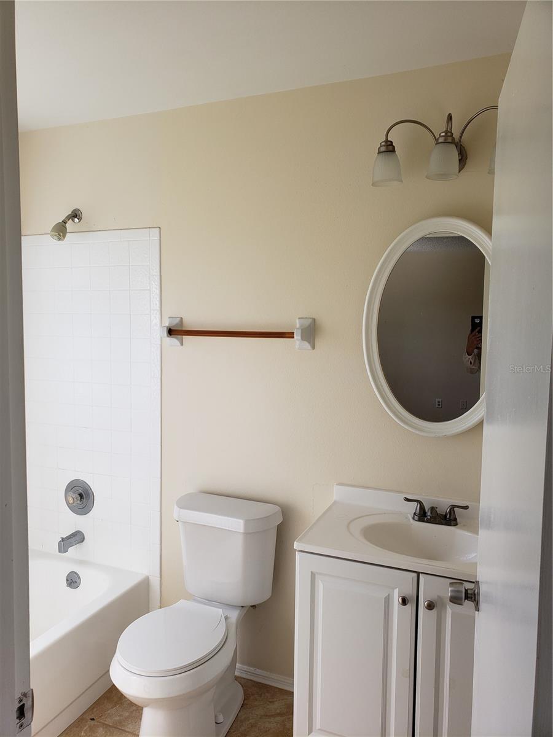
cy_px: 368
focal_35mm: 26
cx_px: 276
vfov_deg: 67.3
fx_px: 554
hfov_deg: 53.1
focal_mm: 4.3
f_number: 2.4
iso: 50
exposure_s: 1/222
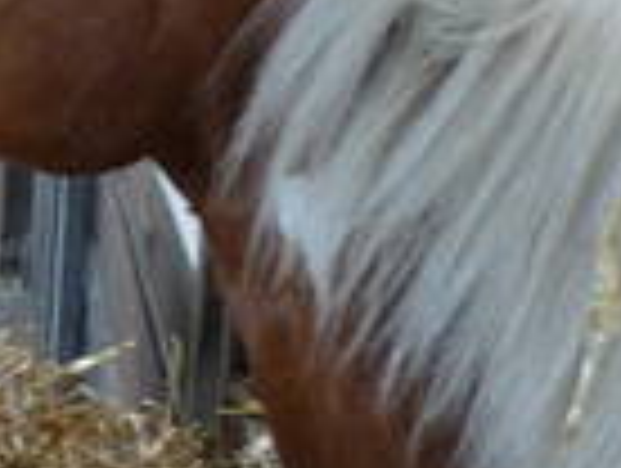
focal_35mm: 78
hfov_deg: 23.0
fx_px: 1402
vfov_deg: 18.3
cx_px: -117
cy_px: -27
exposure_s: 1/60
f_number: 2.8
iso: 500
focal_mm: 4.8
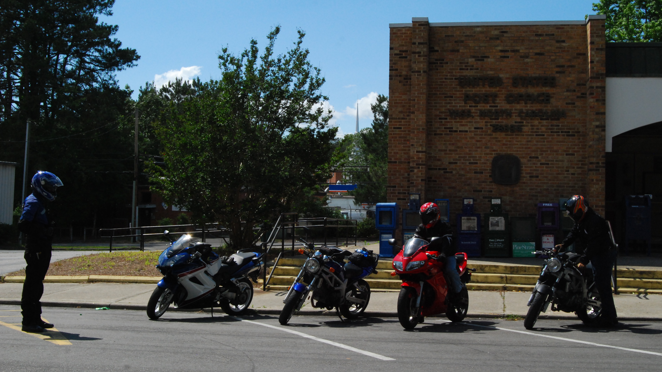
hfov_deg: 42.9
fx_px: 843
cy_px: 153
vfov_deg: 24.9
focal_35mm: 48
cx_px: 327
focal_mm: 30
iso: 800
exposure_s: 1/800
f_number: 14
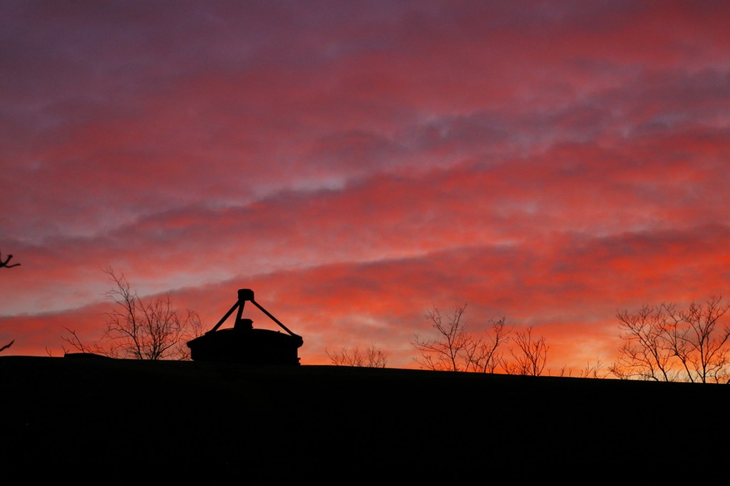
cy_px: 243
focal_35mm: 82
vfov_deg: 16.5
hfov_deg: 24.6
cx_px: 365
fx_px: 1672
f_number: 8
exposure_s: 1/60
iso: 800
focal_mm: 55
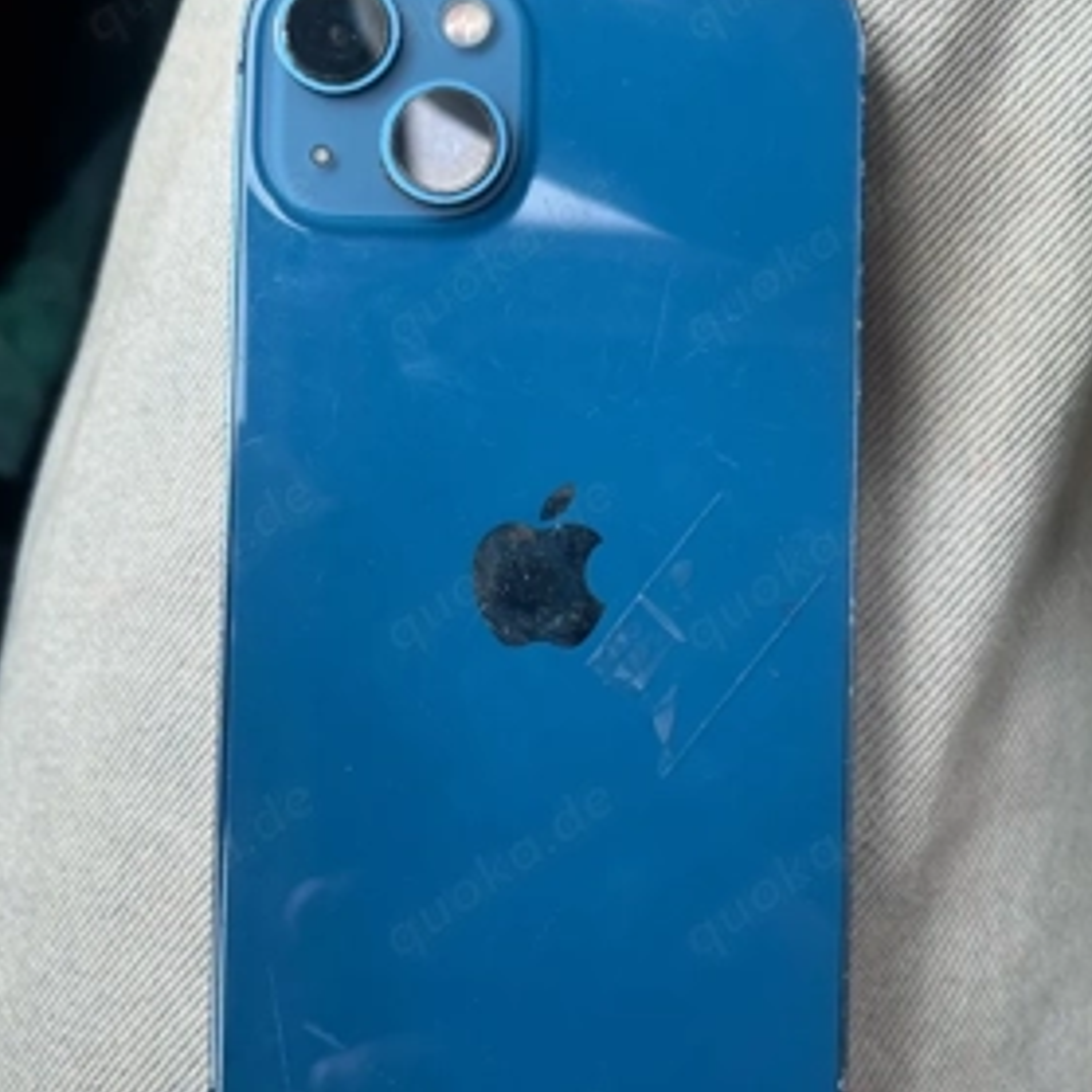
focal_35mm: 33
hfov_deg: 49.7
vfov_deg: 49.6
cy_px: 607
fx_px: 1178
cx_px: 583
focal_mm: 5.7
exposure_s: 1/121
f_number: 1.5
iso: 64
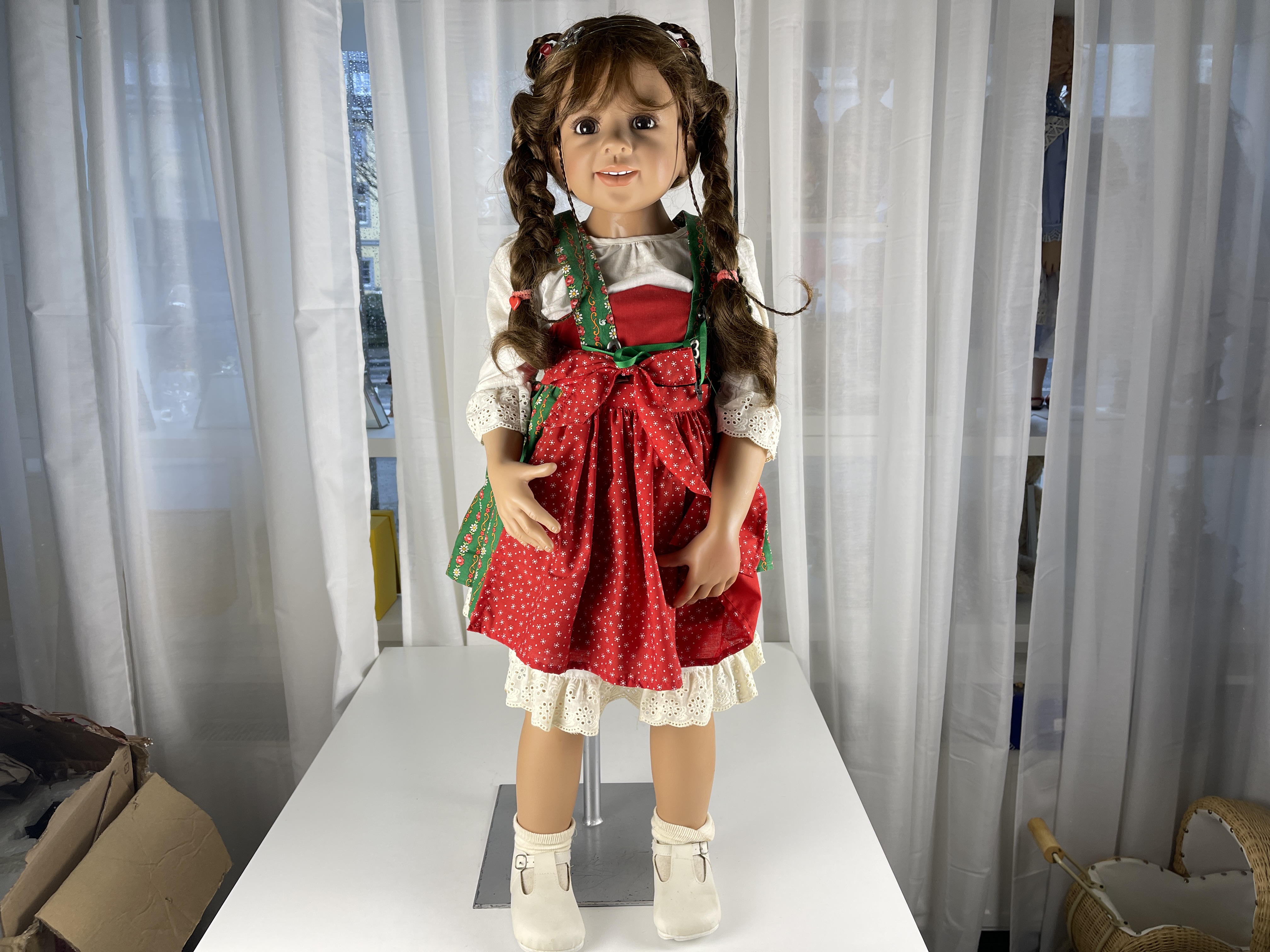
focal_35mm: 25
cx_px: 635
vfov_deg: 54.9
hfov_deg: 69.4
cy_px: 476
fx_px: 917
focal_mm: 5.1
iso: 50
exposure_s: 1/100
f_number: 1.6
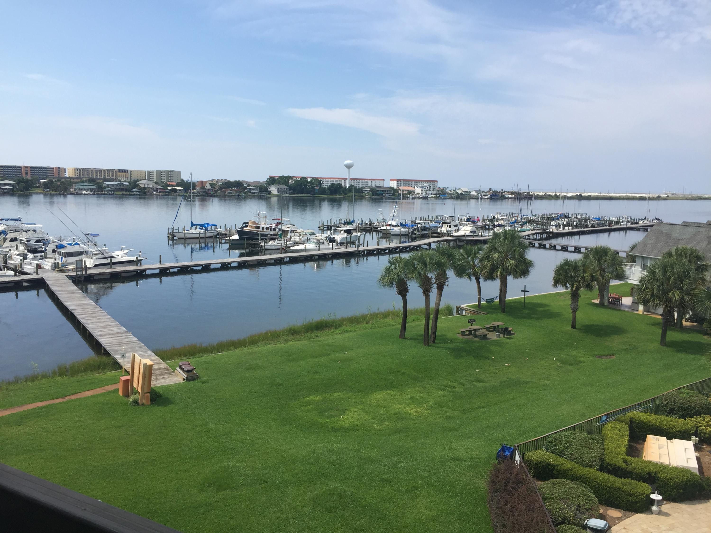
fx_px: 596
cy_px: 266
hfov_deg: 61.7
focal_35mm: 29
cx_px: 356
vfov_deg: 48.2
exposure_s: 1/1980
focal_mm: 4.15
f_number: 2.2
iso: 32
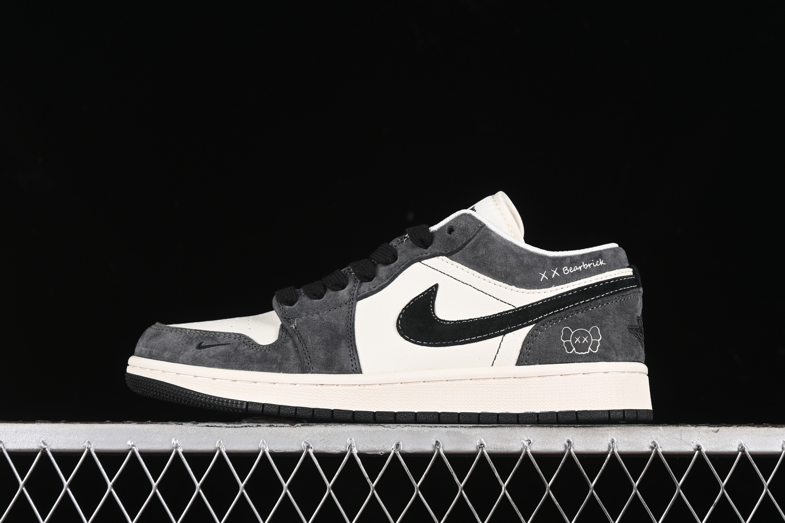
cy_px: 262
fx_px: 1635
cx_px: 392
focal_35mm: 75
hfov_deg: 27.0
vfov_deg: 18.2
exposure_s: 1/80
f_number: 7.1
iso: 160
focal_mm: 50
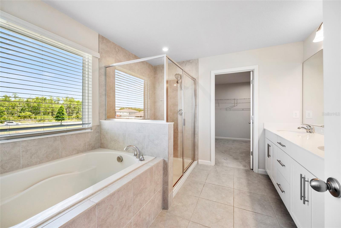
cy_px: 114
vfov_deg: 81.2
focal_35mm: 14
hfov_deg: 104.2
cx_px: 170
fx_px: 133
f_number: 6.3
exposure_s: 1/100
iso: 250
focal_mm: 14
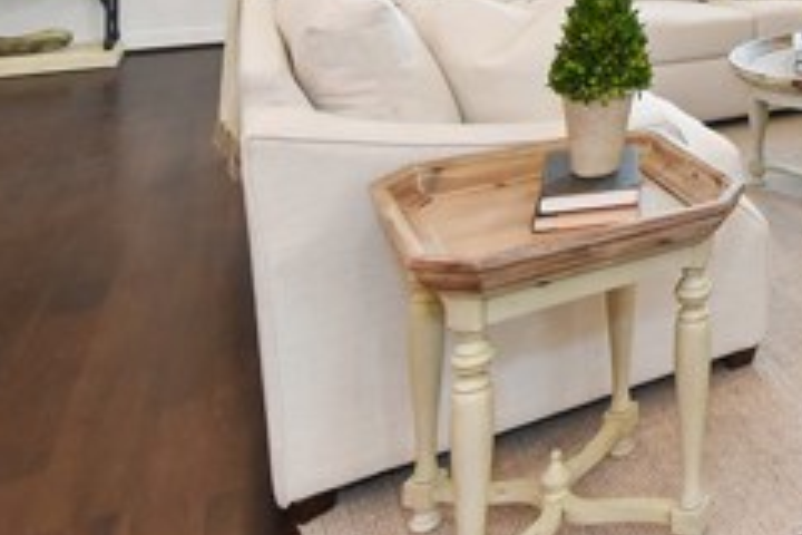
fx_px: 891
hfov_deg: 38.0
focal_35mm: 40
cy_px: -132
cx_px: 932
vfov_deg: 28.4
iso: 1000
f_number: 8
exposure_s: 1/25
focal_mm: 10
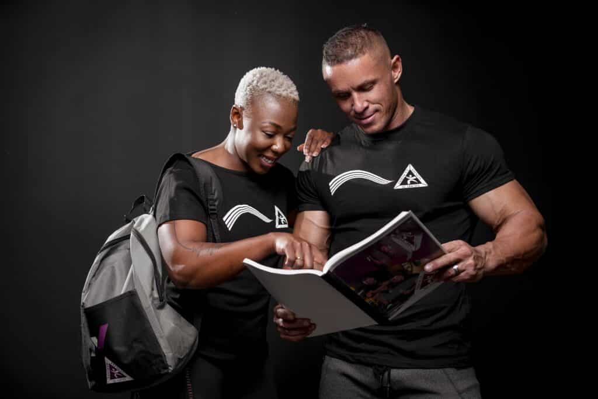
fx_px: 831
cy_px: 200
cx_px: 299
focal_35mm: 50
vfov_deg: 27.0
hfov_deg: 39.6
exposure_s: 1/160
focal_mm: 50
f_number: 3.2
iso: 160
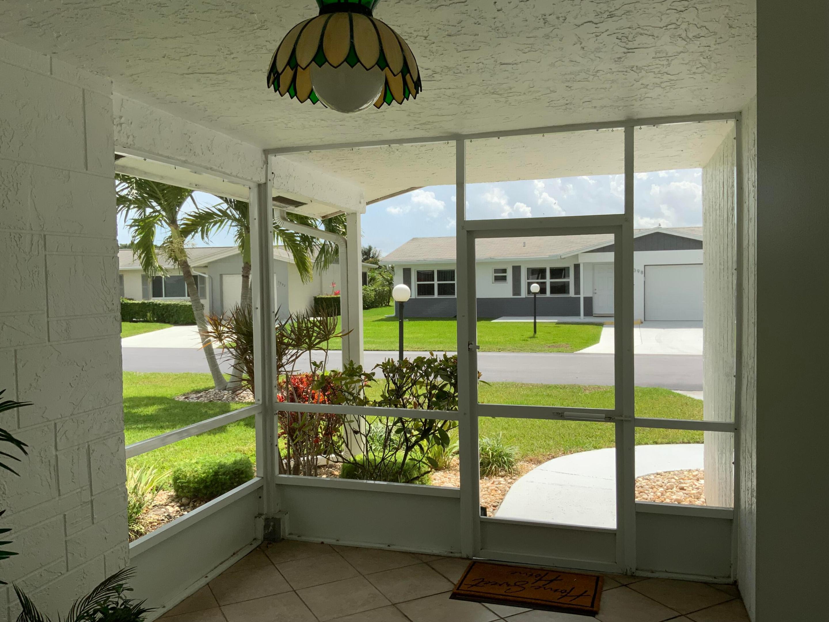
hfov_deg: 61.7
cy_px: 311
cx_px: 414
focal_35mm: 29
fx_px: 695
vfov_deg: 48.2
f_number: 1.8
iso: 16
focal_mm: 3
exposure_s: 1/829
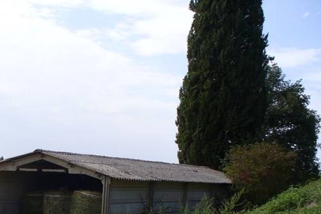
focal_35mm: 62
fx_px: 553
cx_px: 92
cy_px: 186
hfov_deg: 32.0
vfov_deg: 21.5
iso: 80
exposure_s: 1/250
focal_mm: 6.1
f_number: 5.6
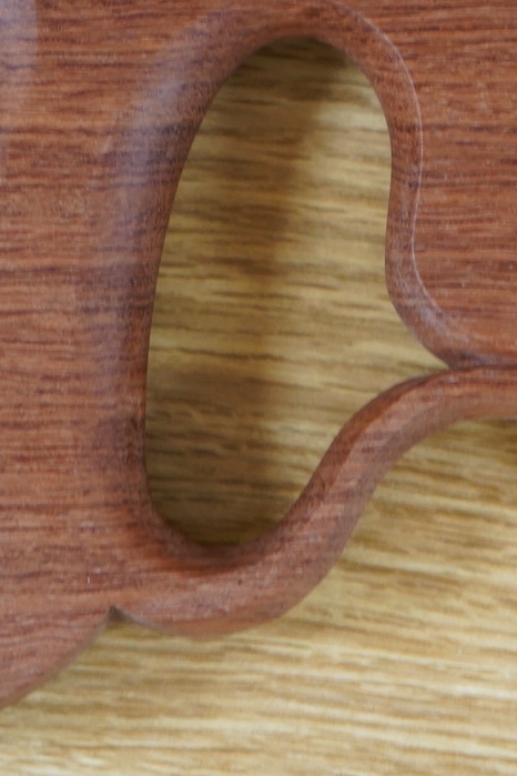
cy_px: 275
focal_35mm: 172
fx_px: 3705
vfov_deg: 11.9
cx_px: 366
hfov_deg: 8.0
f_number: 5.6
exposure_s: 1/80
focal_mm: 70
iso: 2500
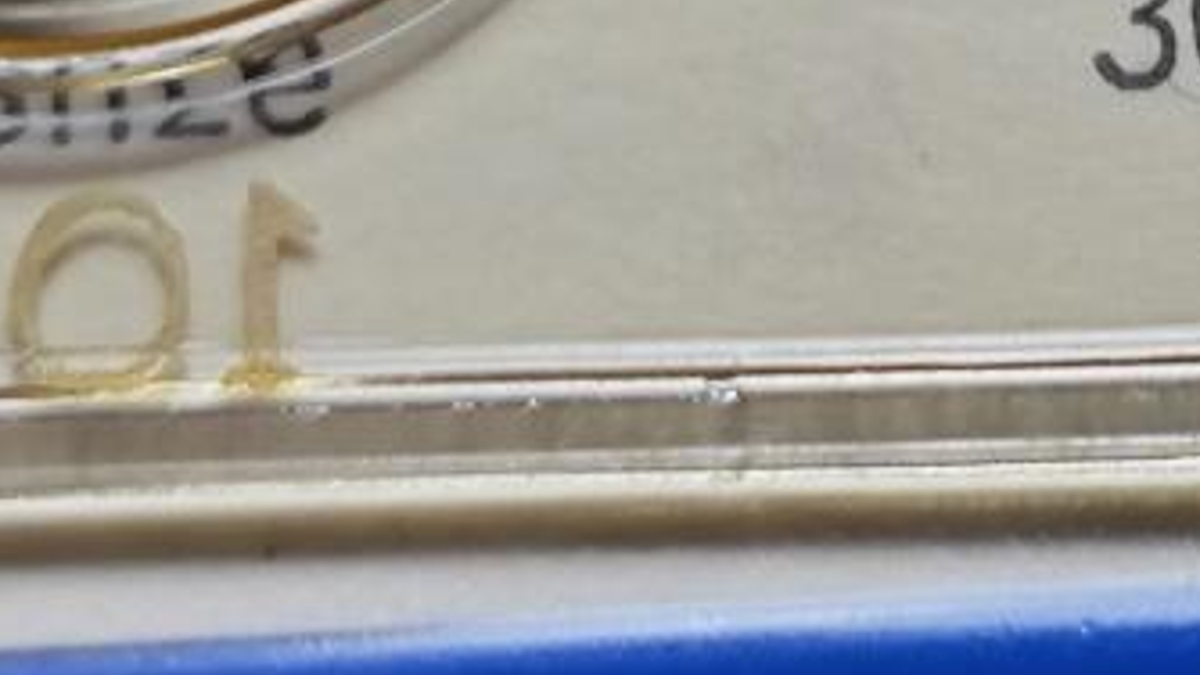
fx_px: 7129
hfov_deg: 9.5
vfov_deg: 5.3
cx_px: 1297
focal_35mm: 224
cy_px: -844
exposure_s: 1/100
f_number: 1.6
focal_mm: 5.84
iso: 50
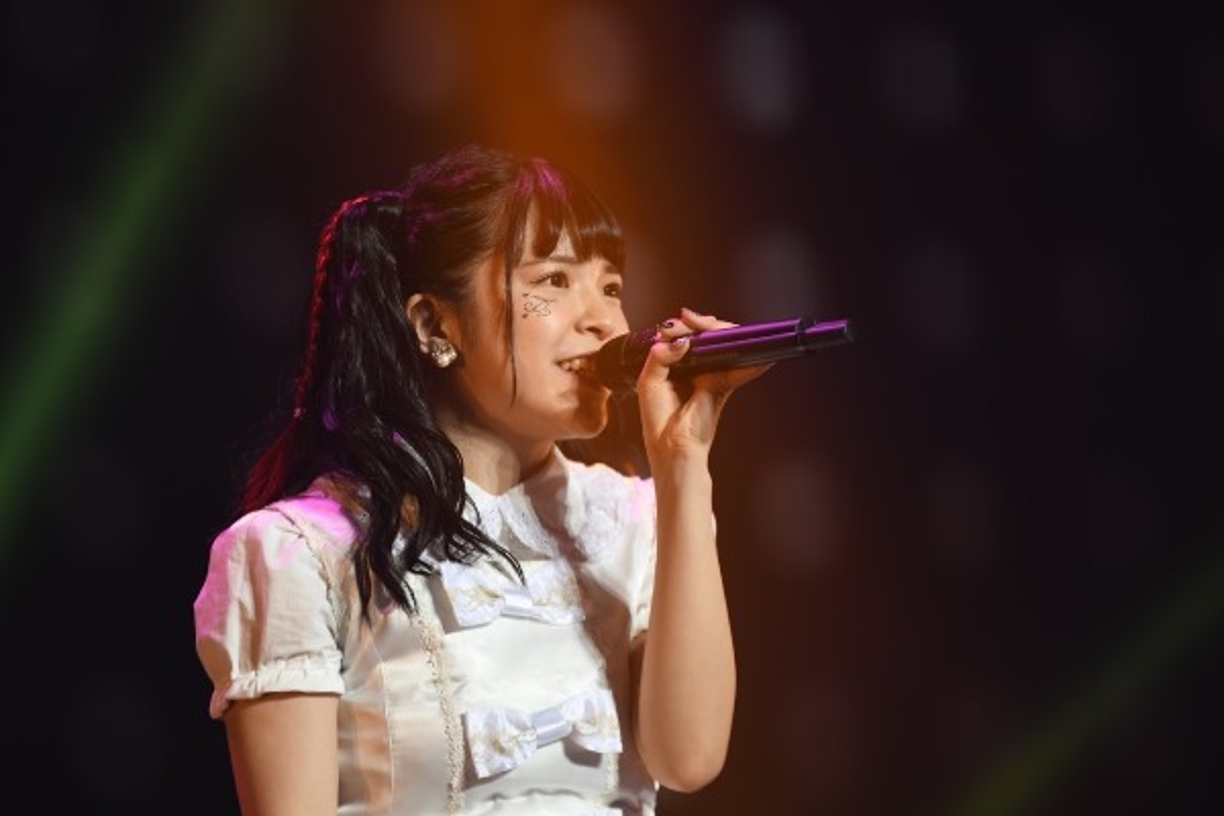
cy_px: 408
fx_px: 10199
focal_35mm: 300
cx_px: 612
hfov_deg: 6.9
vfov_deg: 4.6
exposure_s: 1/320
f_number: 3.2
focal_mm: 200
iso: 280
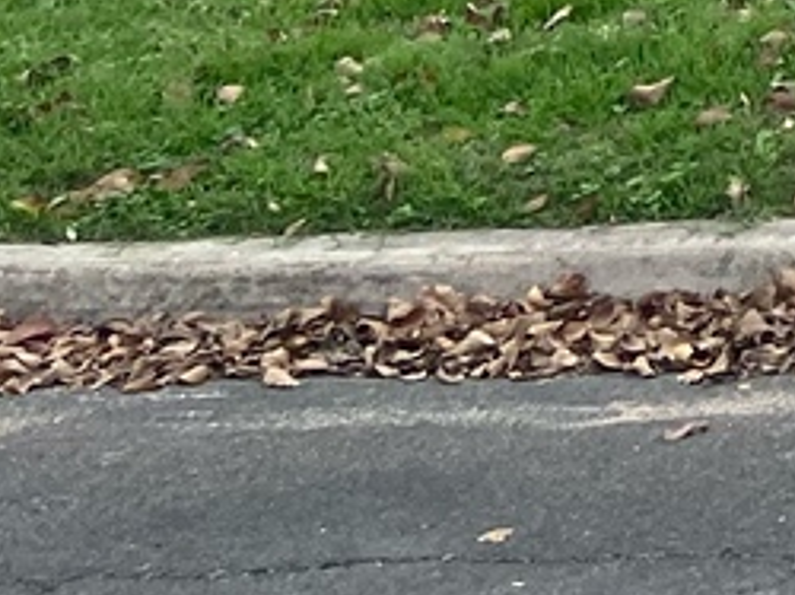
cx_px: 2169
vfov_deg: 8.9
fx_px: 3442
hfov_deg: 10.5
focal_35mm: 150
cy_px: -837
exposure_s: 1/1543
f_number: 1.8
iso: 32
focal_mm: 4.25
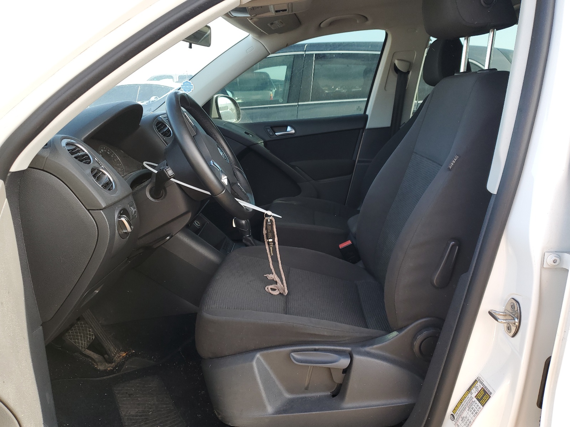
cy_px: 214
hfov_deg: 67.3
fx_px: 428
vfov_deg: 53.1
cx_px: 285
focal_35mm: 26
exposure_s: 1/204
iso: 50
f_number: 1.5
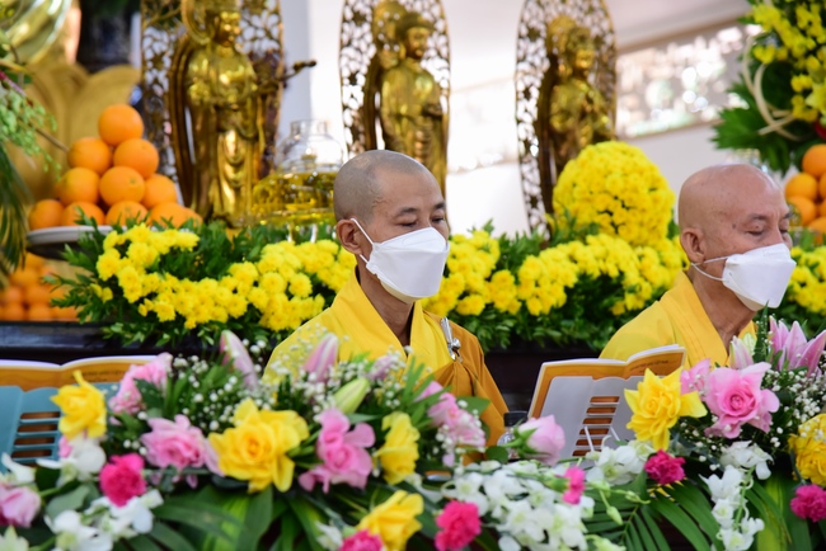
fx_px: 2754
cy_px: 276
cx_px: 413
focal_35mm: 120
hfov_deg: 17.1
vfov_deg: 11.4
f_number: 5
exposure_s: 1/100
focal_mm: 120
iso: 2500
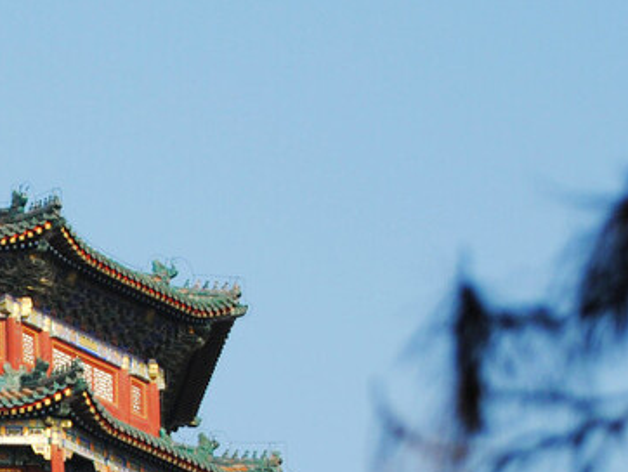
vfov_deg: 4.1
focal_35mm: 359
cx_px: -75
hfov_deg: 5.5
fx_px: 6510
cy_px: 513
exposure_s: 1/3200
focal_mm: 75
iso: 200
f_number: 2.8
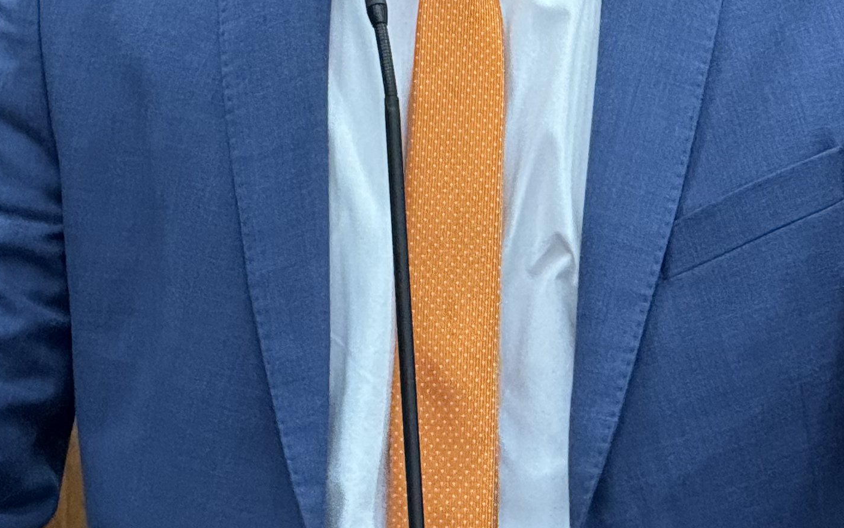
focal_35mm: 364
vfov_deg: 3.6
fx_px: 8374
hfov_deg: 5.8
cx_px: 562
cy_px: 38
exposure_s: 1/40
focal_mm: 15.7
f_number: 2.8
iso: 500
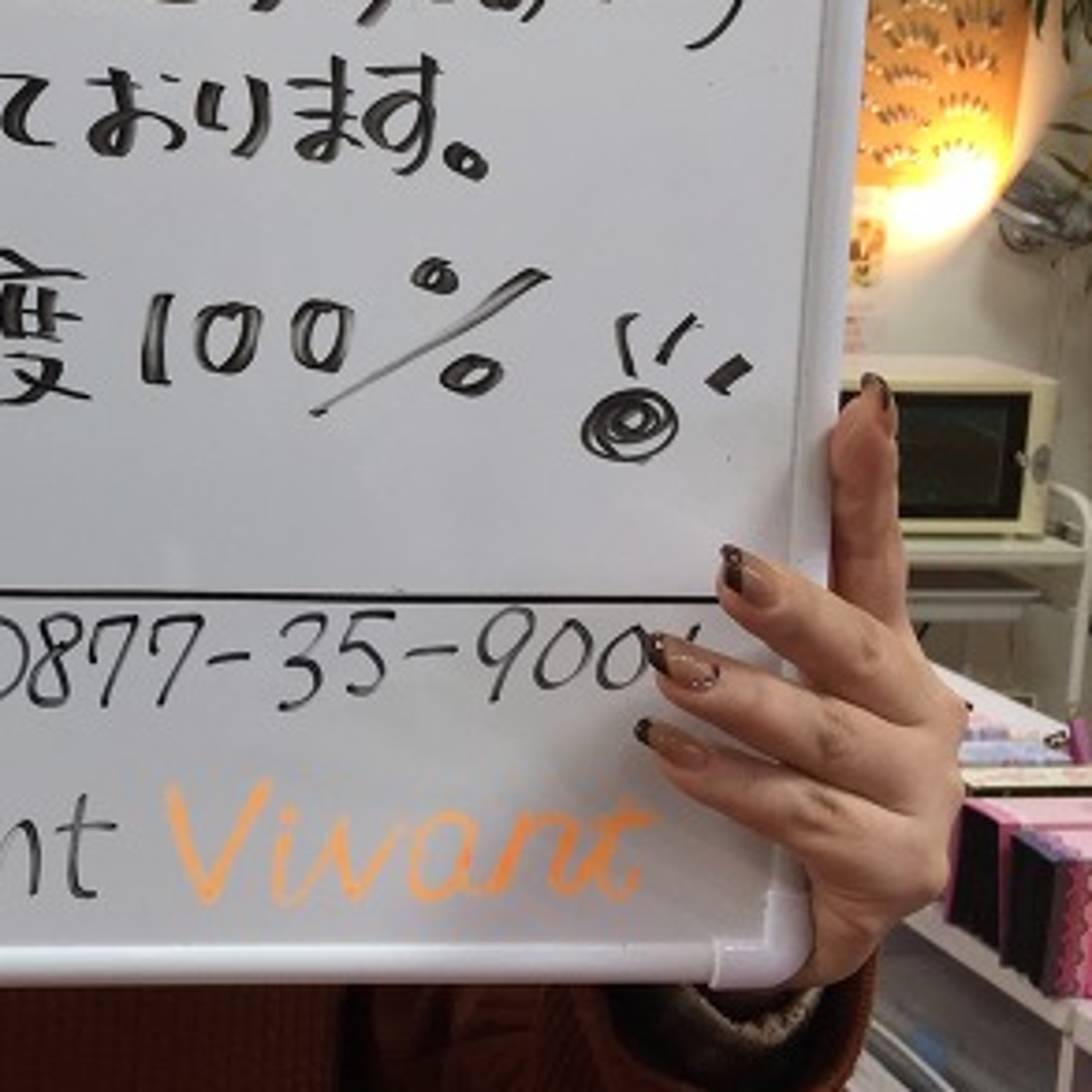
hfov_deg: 28.6
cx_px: -7
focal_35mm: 56
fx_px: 1999
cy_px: 347
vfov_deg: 30.3
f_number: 2.2
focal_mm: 4.15
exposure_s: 1/60
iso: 40
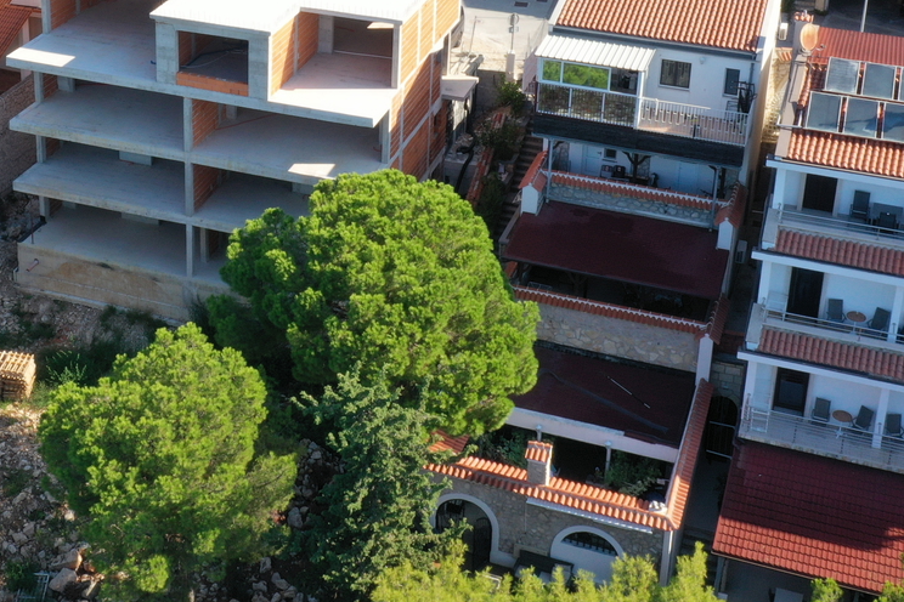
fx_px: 1532
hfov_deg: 32.5
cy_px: 27
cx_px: 270
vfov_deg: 21.6
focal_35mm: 61
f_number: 11
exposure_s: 1/60
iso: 100
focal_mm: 10.26
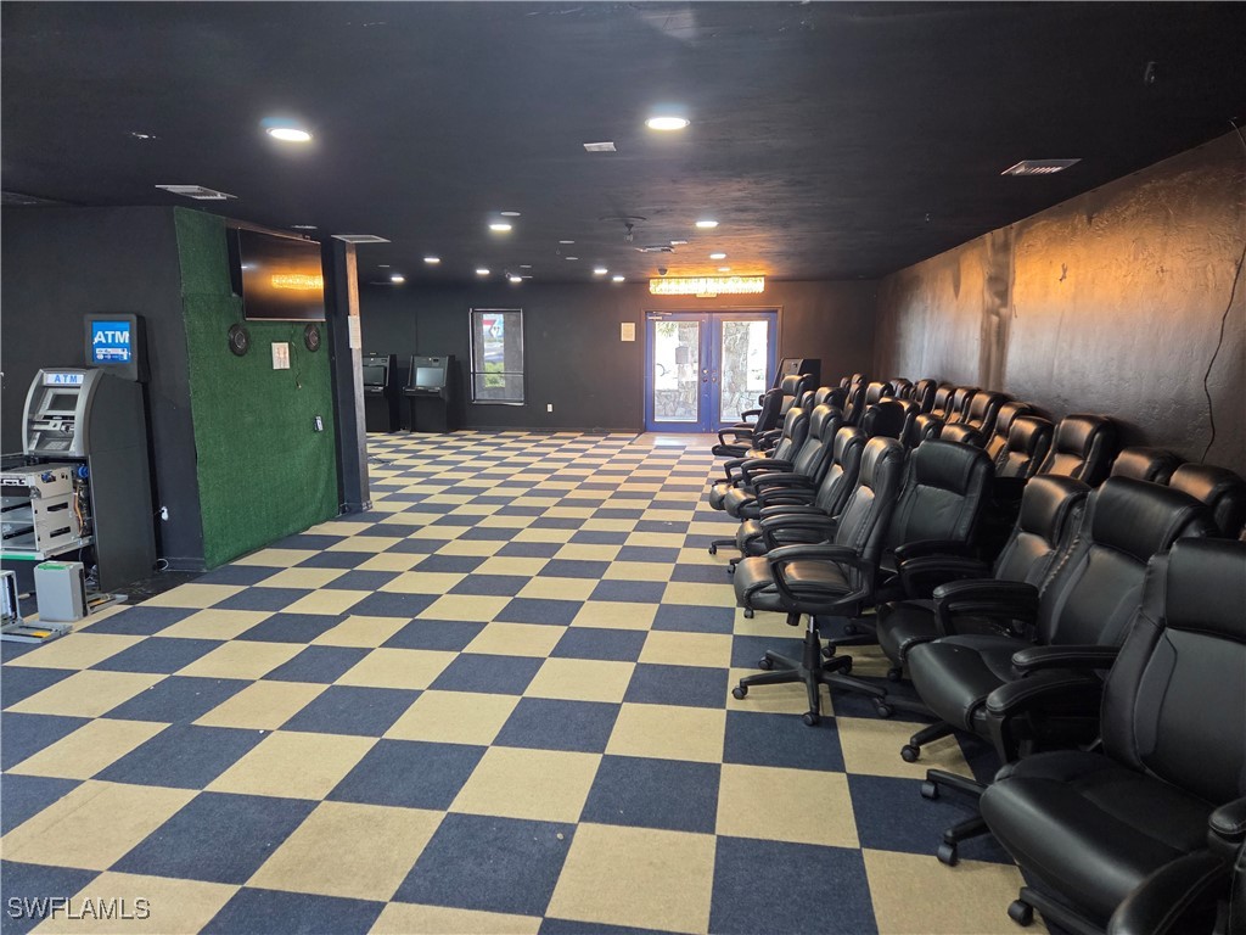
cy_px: 468
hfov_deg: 73.9
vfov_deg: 58.9
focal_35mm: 23
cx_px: 623
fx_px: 828
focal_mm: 5.4
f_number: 1.8
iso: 640
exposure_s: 1/120
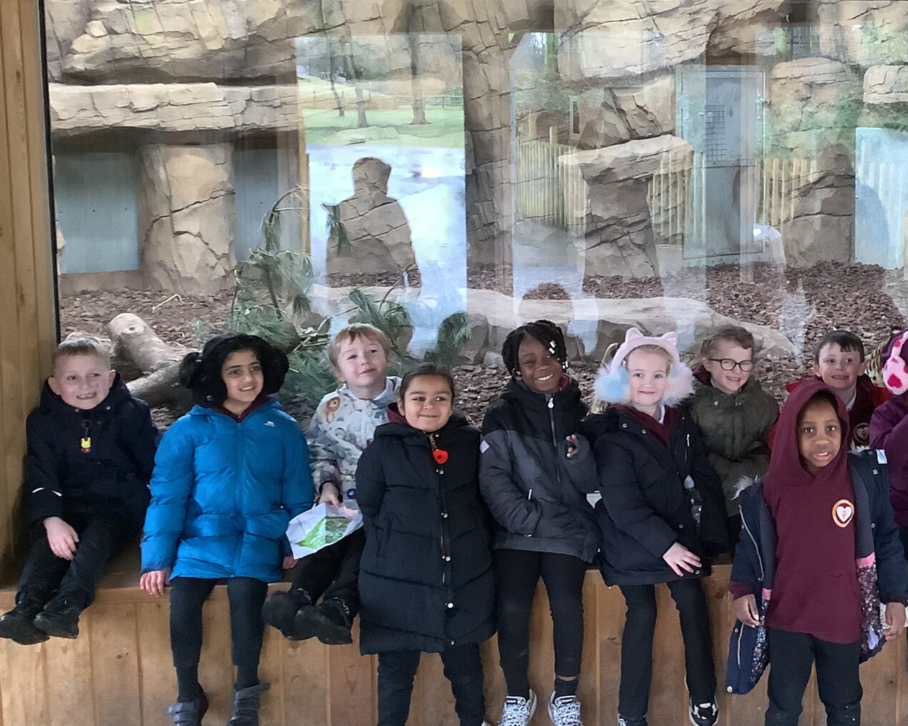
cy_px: 224
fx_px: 1317
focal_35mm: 49
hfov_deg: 36.8
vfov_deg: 30.5
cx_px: 723
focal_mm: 3.3
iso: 320
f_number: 2.4
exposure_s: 1/25
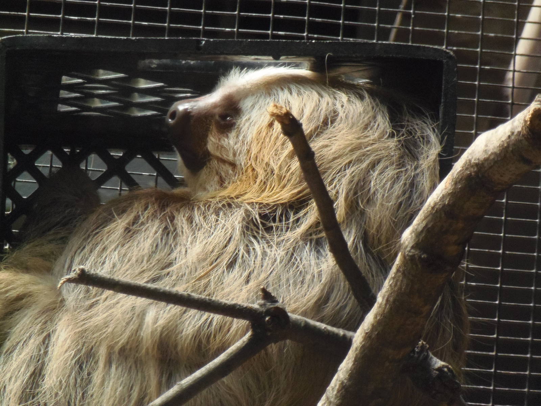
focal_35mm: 681
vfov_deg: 2.2
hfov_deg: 2.9
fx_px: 10643
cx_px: 270
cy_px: 203
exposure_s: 1/100
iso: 400
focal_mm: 126.2
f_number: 5.3
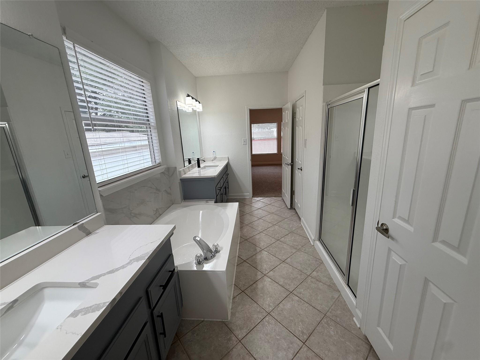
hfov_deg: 102.1
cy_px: 180
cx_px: 240
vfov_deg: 85.7
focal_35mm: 14
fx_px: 194
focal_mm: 2.22
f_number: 2.2
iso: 100
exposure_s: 1/120
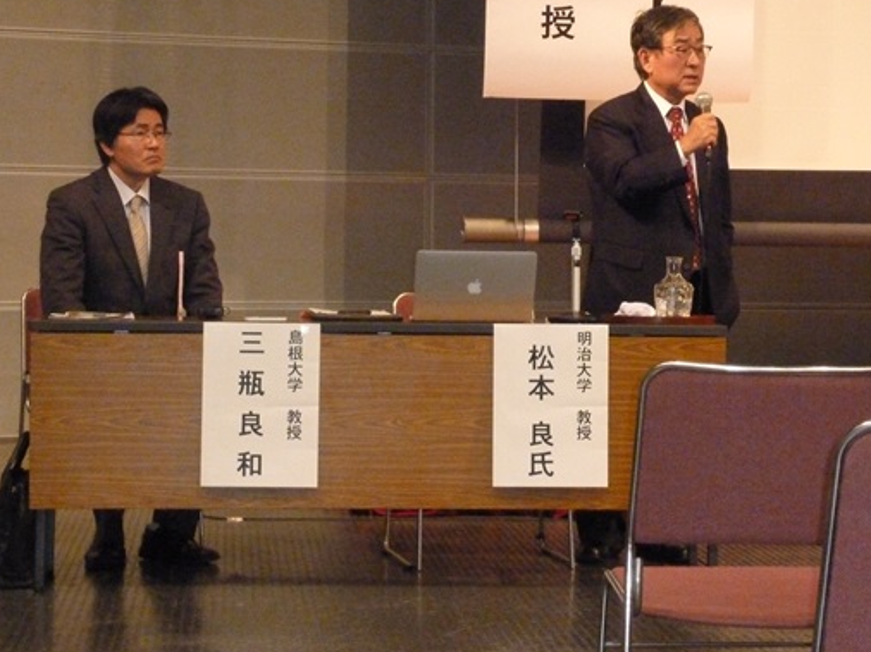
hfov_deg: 15.9
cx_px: 468
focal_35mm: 124
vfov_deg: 11.9
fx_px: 3119
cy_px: 249
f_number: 5.7
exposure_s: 1/50
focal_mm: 17.4
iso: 1000
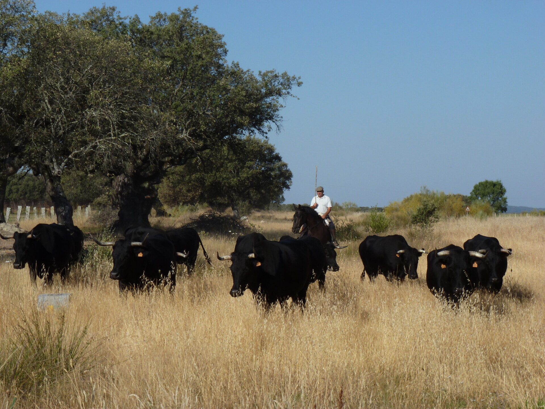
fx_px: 1637
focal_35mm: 104
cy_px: 204
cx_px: 272
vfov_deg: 14.2
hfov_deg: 18.9
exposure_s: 1/500
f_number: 5.6
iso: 100
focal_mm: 18.7
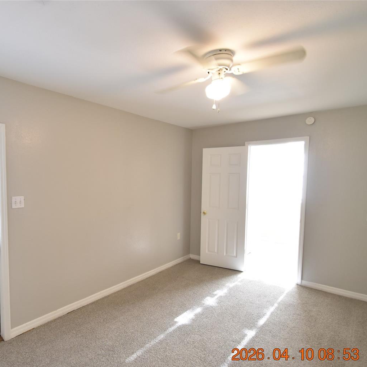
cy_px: 191
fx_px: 240
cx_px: 126
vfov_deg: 74.8
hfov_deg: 72.8
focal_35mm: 20
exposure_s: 1/45
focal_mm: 10
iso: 800
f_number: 3.5
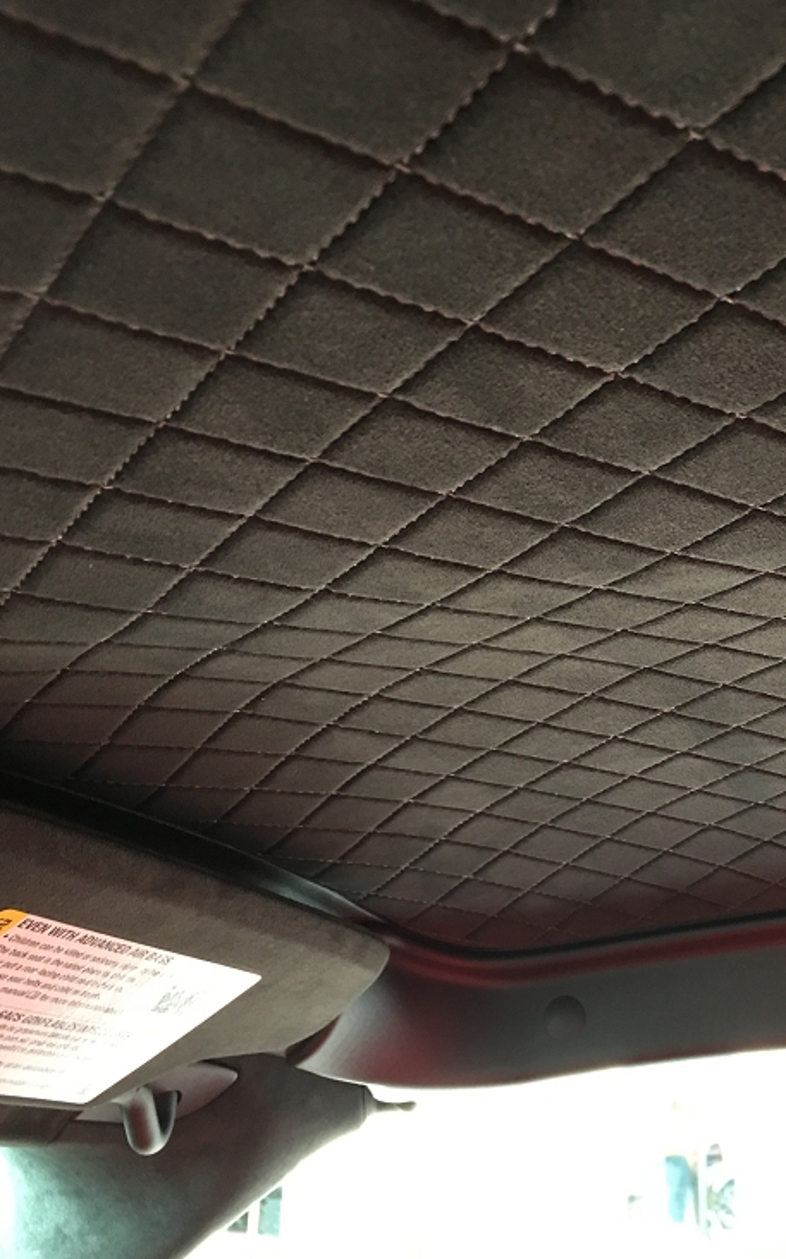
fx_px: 1441
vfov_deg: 47.2
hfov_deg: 29.0
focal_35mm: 42
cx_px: 740
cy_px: 617
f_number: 2.2
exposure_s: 1/15
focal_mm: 4.15
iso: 64
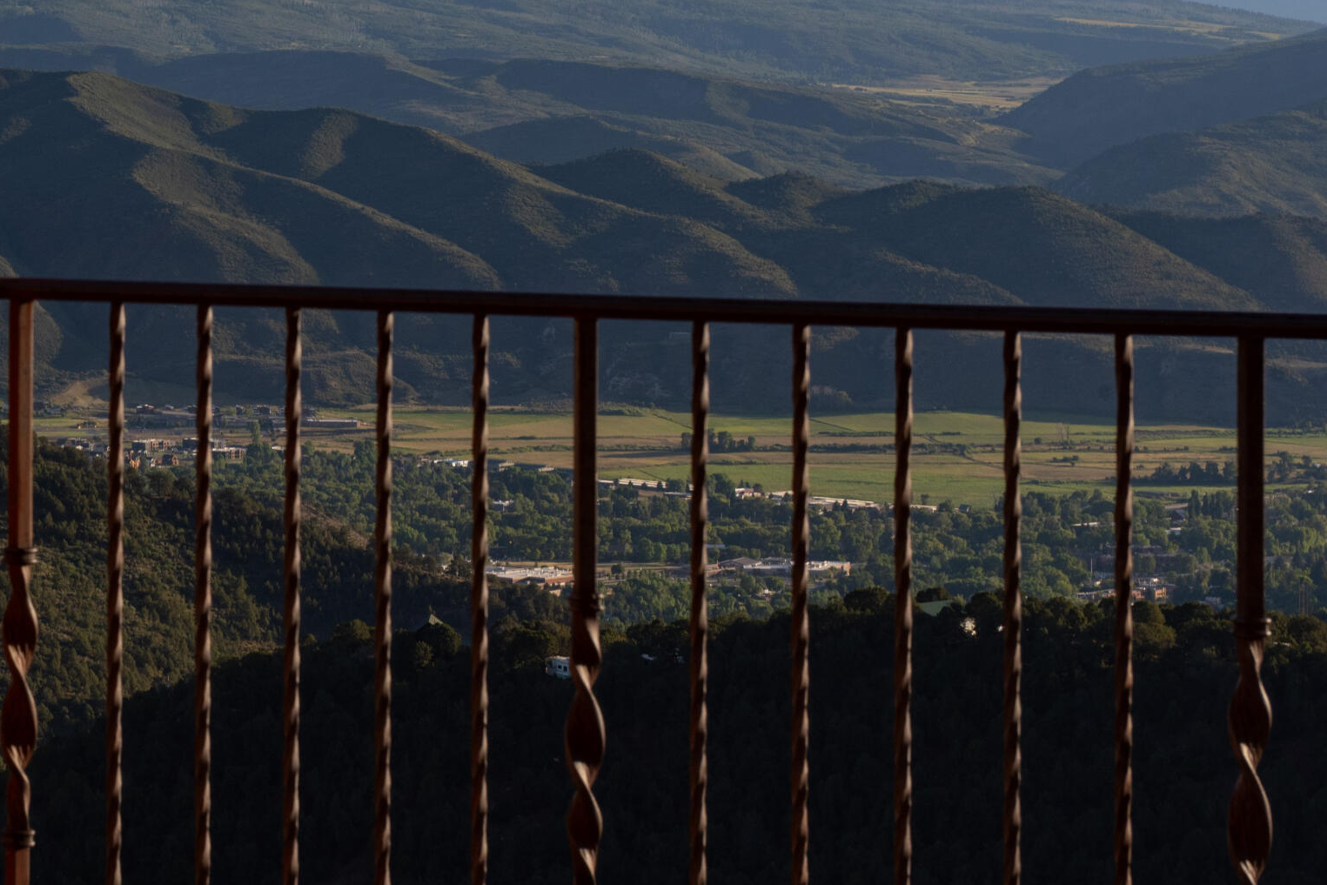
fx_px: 4497
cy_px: 97
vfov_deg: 11.2
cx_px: 134
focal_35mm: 122
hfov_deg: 16.6
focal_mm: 62
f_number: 14
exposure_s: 1/125
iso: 200
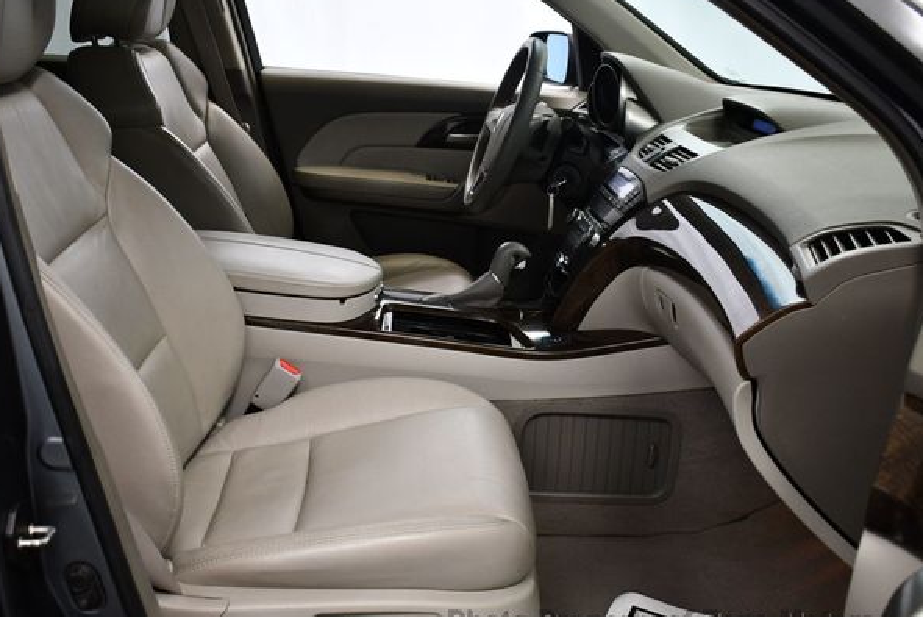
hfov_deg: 49.5
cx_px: 429
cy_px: 319
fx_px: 1001
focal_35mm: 39
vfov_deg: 34.3
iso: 1100
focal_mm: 18
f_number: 3.5
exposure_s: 1/125
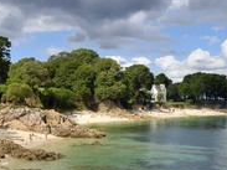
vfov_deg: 22.9
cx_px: 44
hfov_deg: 30.4
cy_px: 160
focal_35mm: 62
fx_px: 406
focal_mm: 28
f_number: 14
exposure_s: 1/200
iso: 200
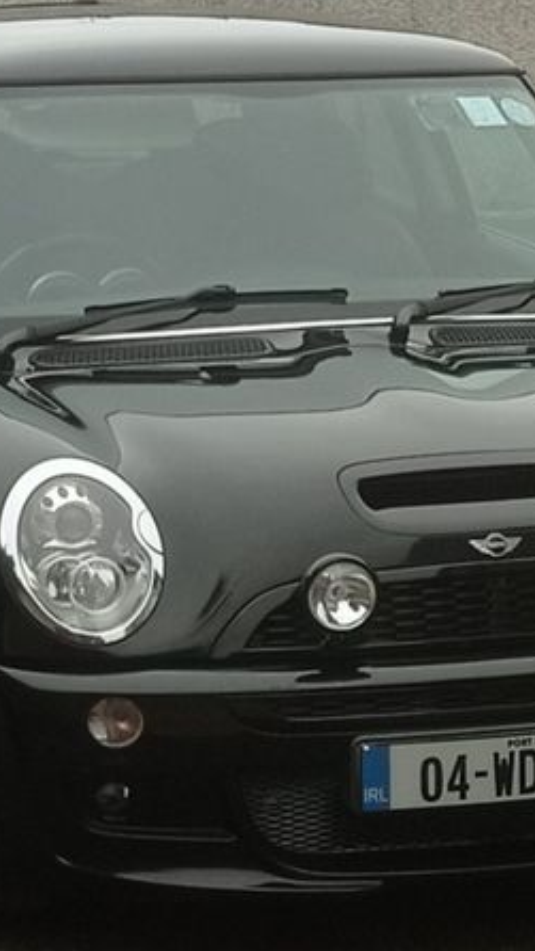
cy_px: 478
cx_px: 303
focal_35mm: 41
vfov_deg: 49.4
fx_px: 1034
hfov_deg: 29.0
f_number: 1.79
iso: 105
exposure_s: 1/799
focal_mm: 4.7
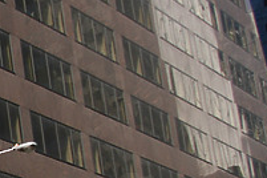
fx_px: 994
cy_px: 162
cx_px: -158
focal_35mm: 134
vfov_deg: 10.2
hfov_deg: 14.1
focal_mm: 20
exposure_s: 1/750
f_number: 4
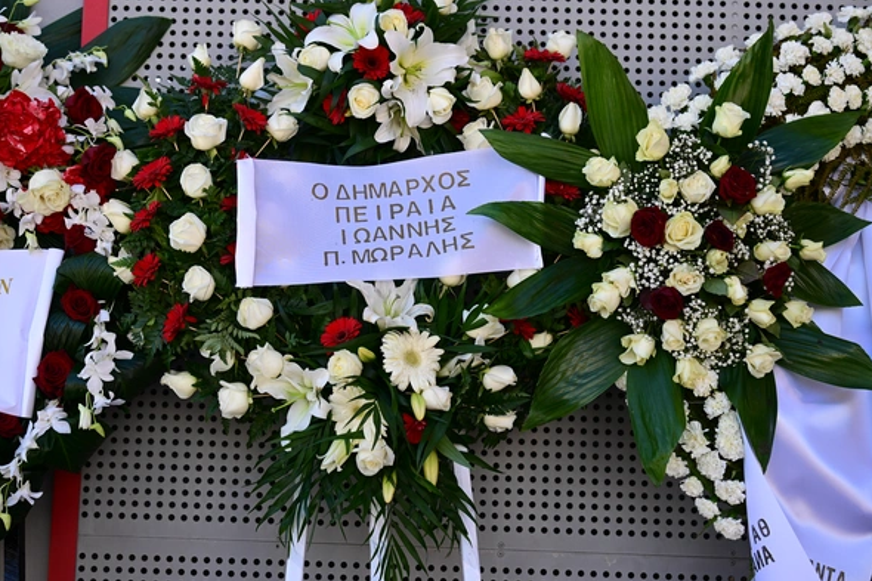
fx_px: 1308
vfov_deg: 25.0
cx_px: 405
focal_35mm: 54
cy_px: 276
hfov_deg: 36.9
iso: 320
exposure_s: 1/1600
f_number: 3.2
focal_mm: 49
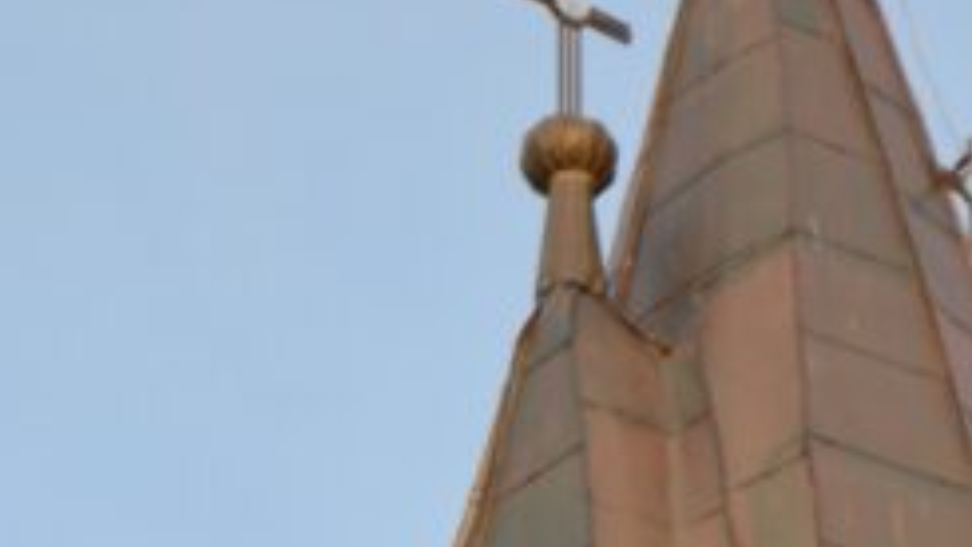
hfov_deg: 6.6
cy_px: 1249
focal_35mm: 328
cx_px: 803
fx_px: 8456
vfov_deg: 3.7
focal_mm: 50
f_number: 7.1
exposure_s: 1/200
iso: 200
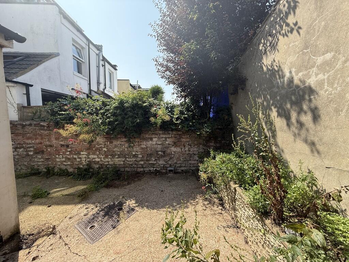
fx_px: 141
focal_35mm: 14
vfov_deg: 85.7
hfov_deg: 102.1
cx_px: 174
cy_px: 131
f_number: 2.2
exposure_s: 1/651
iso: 64
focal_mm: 2.22
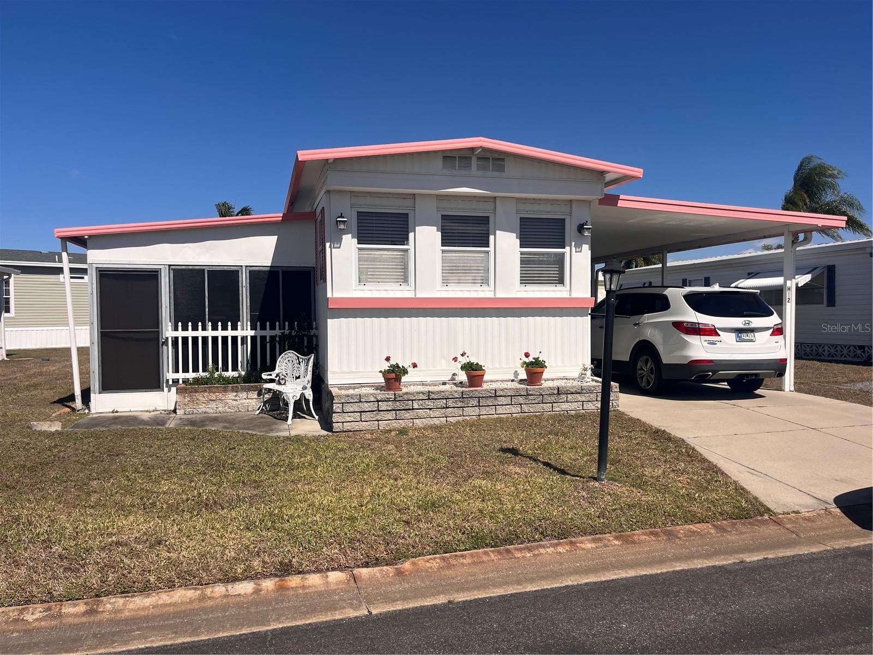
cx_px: 436
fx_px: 656
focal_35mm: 26
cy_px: 328
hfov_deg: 67.3
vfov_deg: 53.1
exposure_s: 1/6897
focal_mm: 5.1
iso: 50
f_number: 1.6
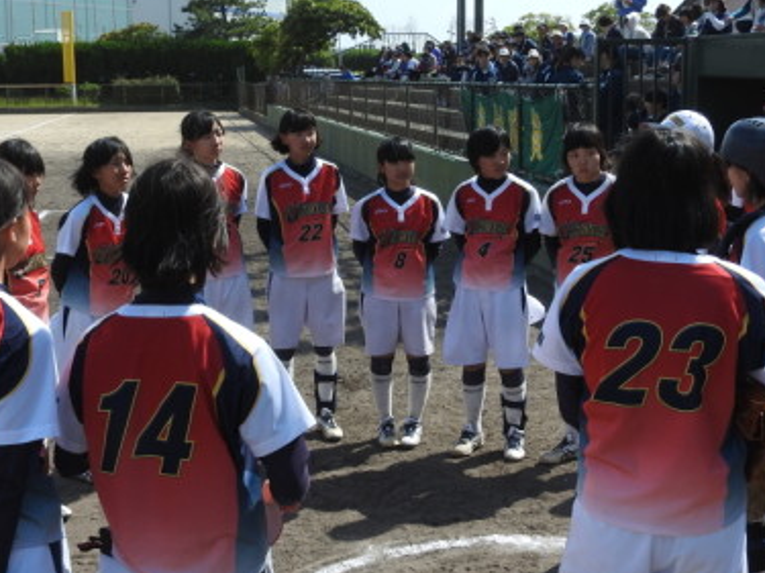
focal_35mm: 56
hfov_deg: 34.4
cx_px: 363
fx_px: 1237
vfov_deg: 26.1
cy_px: 263
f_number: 3.8
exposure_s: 1/800
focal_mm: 6.3
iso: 100
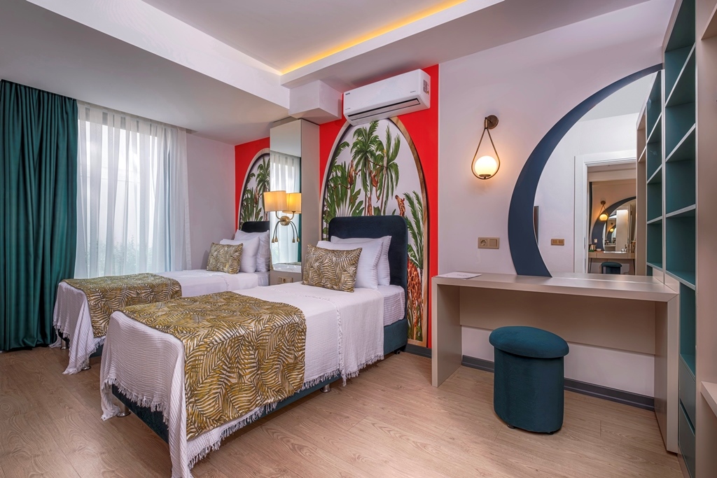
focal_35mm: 15
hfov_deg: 100.4
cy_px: 239
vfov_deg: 77.3
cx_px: 358
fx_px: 299
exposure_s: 1/20
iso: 100
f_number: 8
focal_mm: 10
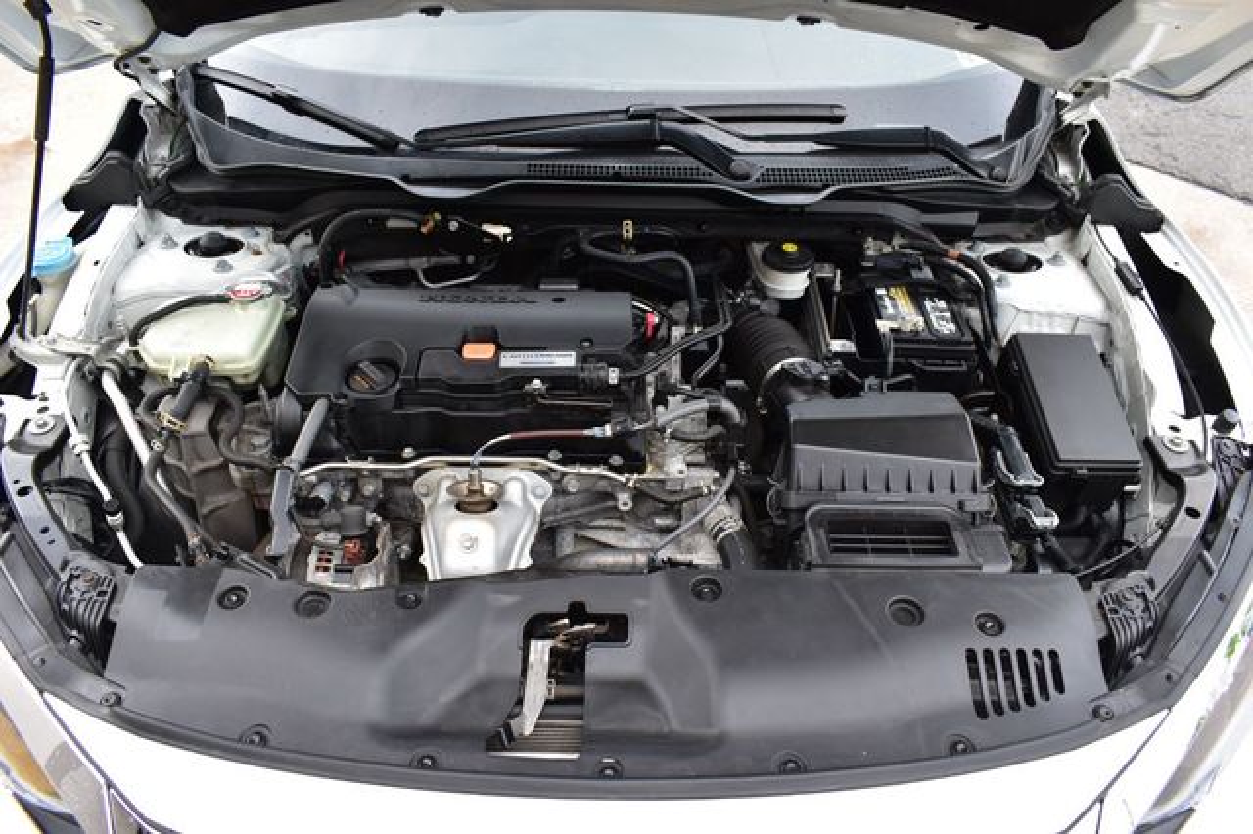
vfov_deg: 47.9
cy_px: 417
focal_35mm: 27
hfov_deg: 67.4
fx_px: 939
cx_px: 626
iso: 400
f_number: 8
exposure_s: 1/60
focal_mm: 18
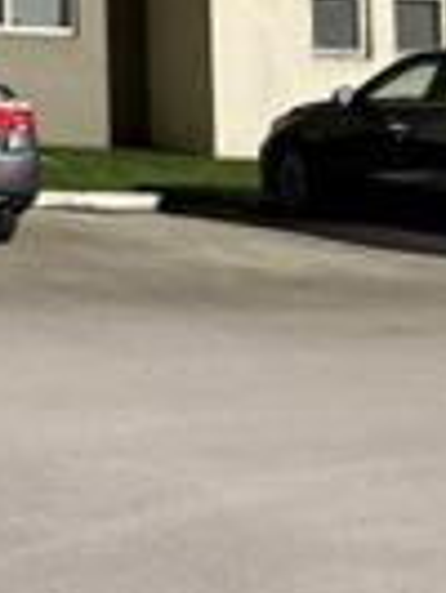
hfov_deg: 10.2
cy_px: -482
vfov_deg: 13.5
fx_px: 2230
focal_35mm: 130
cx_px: -571
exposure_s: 1/30
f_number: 1.78
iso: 1000
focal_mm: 6.76
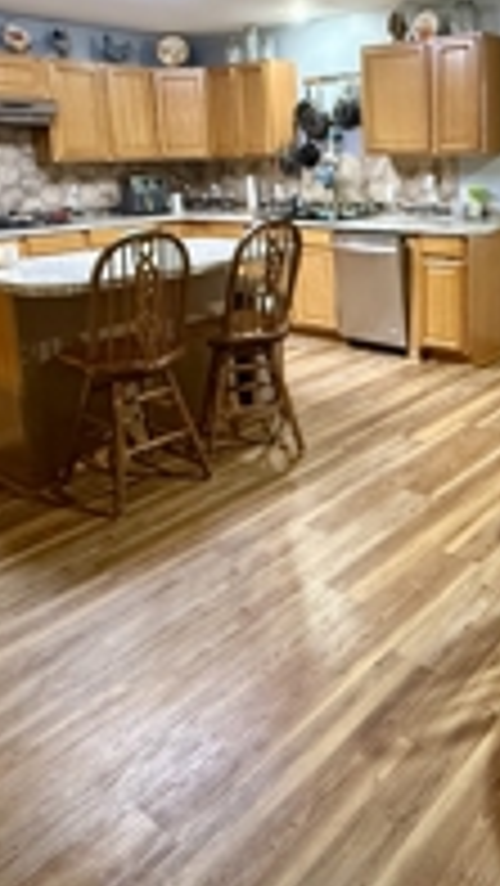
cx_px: 414
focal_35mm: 31
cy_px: 283
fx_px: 730
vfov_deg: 60.8
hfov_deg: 36.3
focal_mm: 2.22
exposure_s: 1/60
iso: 640
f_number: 2.2
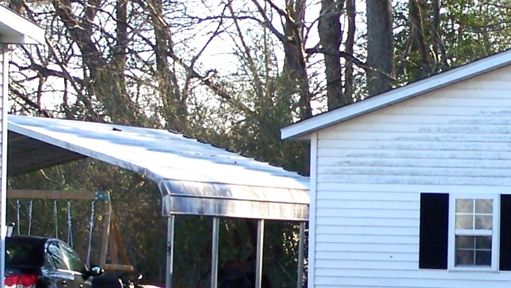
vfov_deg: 4.6
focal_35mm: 263
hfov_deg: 8.1
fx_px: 3564
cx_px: 636
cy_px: 284
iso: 64
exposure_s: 1/200
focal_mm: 12.4
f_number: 3.2
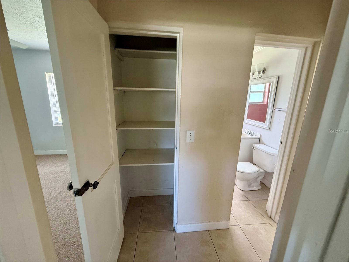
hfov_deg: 102.1
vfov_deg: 85.7
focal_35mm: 14
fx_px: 141
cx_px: 174
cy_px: 131
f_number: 2.2
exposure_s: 1/78
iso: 320
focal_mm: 2.22
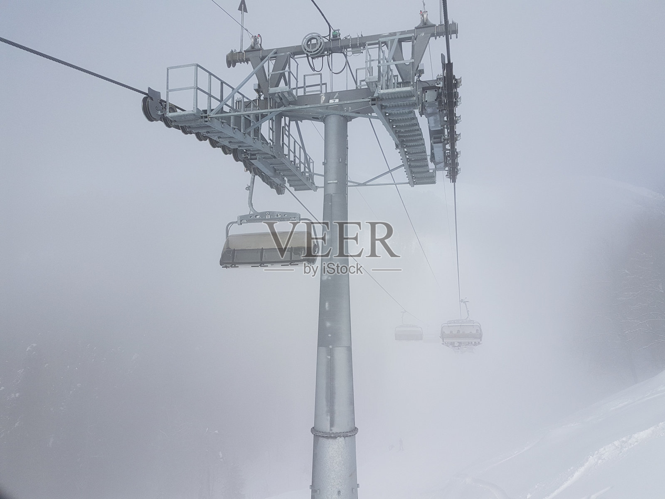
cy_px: 250
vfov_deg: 53.1
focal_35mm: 26
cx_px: 332
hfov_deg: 67.3
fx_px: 499
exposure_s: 1/3416
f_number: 1.7
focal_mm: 4.2
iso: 40
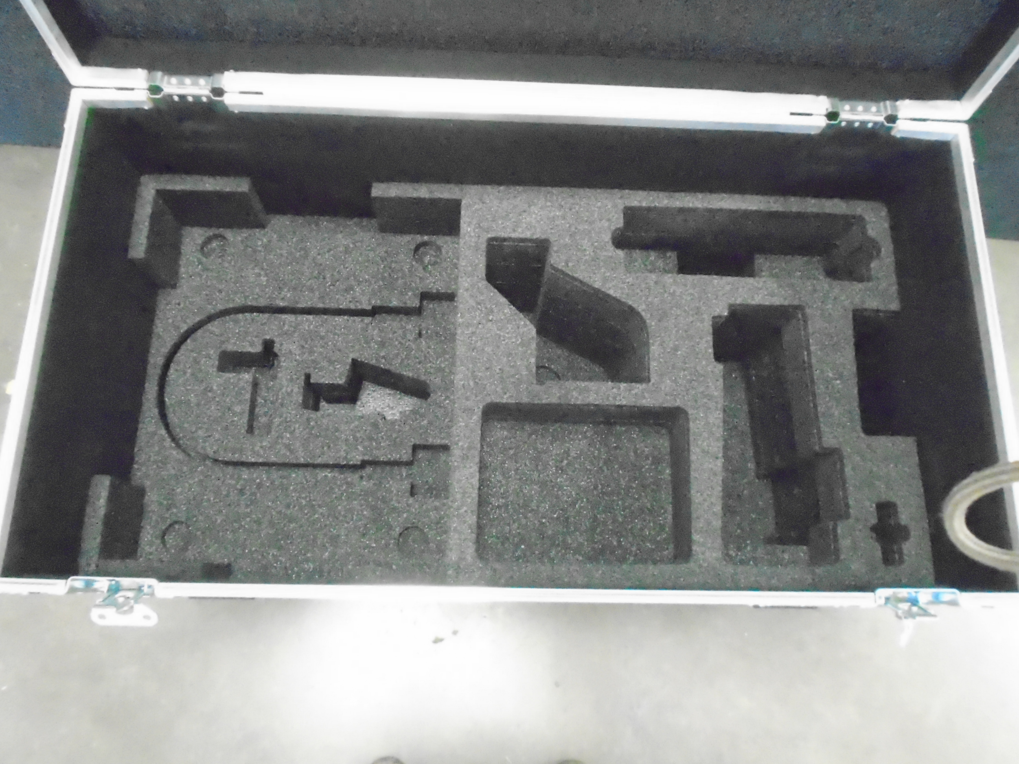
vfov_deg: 53.1
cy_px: 382
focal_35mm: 26
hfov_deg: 67.3
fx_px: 765
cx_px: 510
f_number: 3.2
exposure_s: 1/60
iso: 3200
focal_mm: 4.6
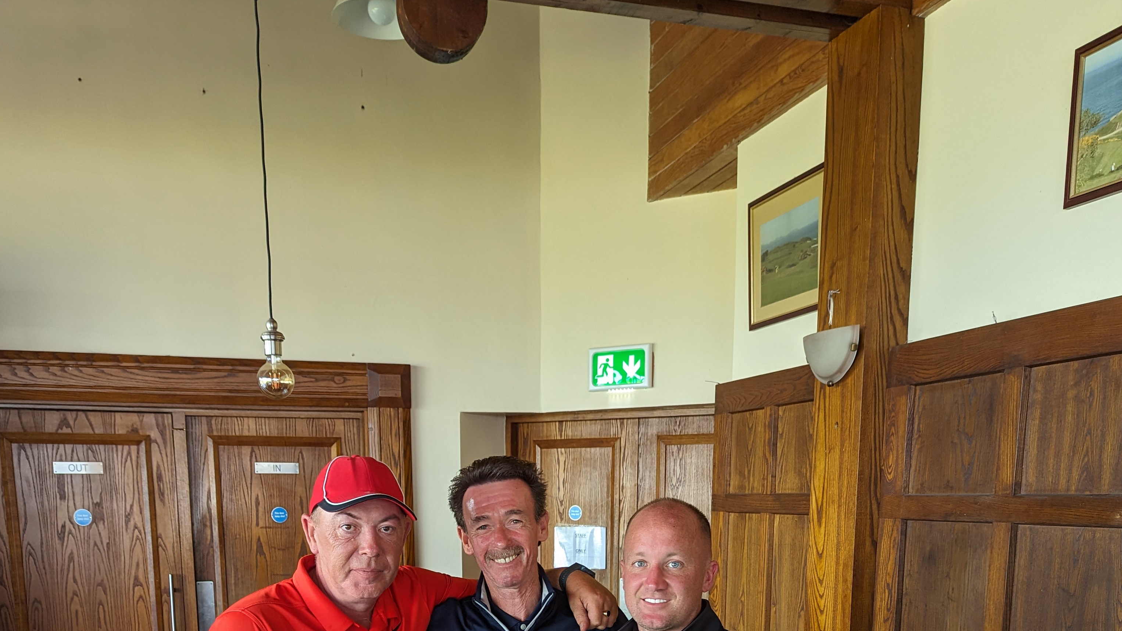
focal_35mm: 35
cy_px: 684
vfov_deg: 30.4
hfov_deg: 56.6
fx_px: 1041
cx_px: 562
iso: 121
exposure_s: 1/115
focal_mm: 6.81
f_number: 1.85
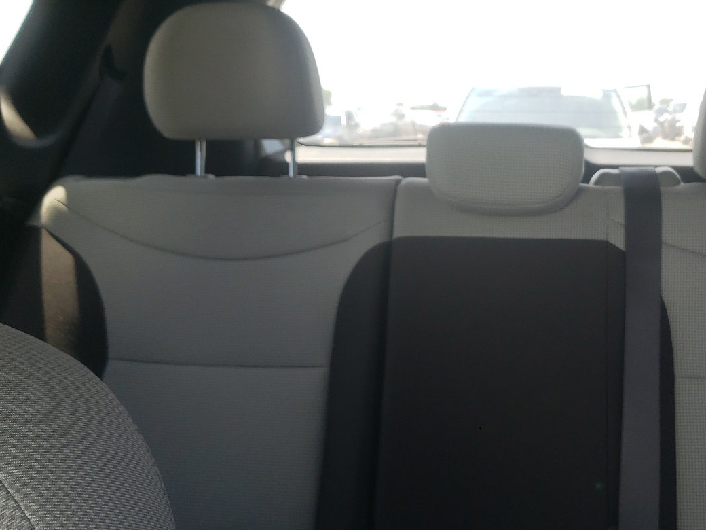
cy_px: 306
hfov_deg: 45.7
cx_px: 497
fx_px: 816
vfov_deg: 35.9
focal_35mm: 40
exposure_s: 1/196
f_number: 1.5
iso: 50
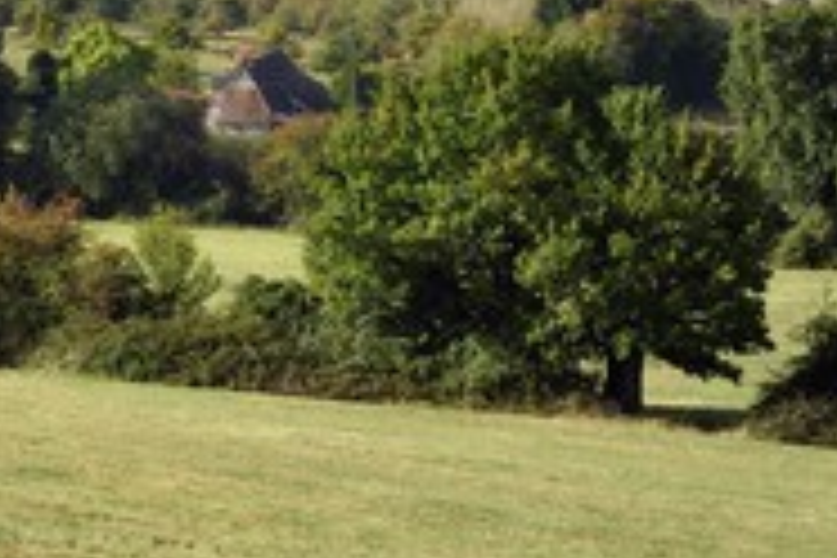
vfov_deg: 8.7
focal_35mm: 158
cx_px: -40
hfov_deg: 12.8
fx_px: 3673
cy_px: 81
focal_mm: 70
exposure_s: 1/250
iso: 200
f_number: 11
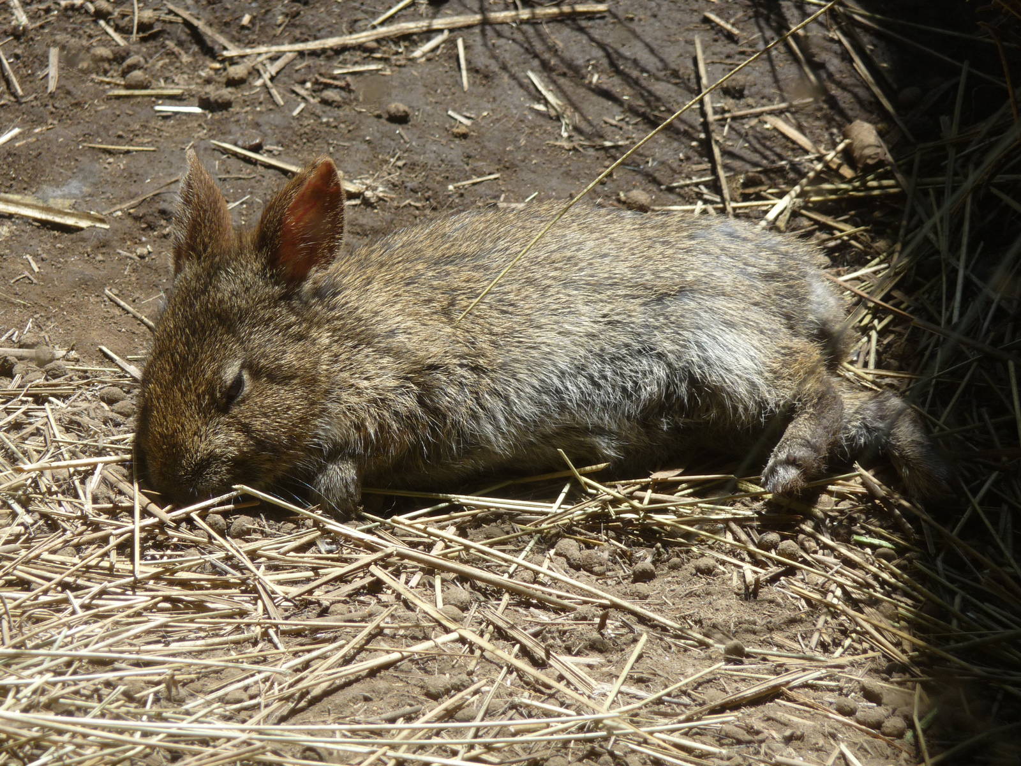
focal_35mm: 280
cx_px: 510
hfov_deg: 7.1
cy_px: 383
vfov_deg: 5.3
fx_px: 8259
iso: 100
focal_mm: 47
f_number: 4.9
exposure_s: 1/125
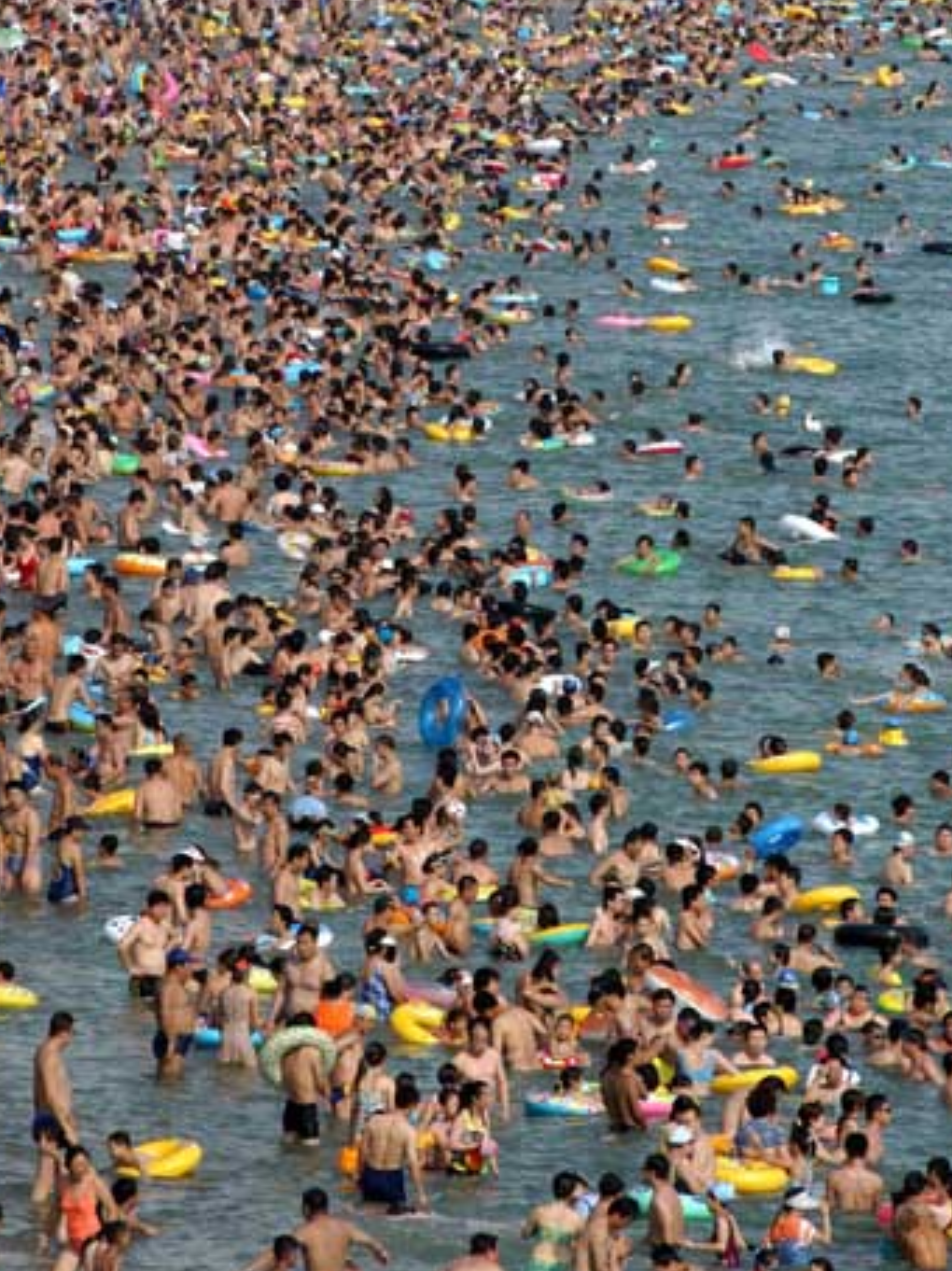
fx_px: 15783
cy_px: 483
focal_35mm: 430
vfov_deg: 4.6
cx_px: 501
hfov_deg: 3.5
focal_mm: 200
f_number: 6.3
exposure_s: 1/640
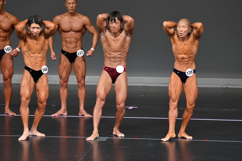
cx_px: 121
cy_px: 80
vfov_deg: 4.0
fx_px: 2318
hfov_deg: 6.0
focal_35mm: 345
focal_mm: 230
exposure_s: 1/400
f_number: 5.6
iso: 4000
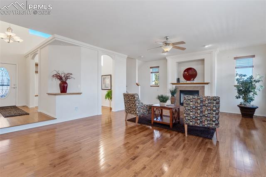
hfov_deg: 96.8
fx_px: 118
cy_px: 88
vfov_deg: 73.7
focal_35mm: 16
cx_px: 133
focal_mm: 16
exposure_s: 1/8
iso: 200
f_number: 5.6
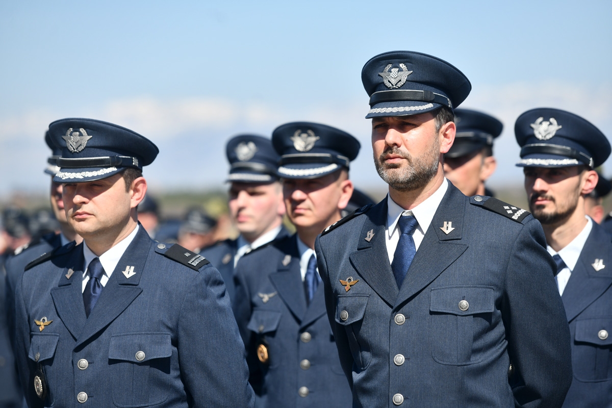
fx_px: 2635
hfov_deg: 13.2
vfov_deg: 8.9
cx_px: 306
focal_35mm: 155
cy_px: 204
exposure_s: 1/2500
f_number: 4.5
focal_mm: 155
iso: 200
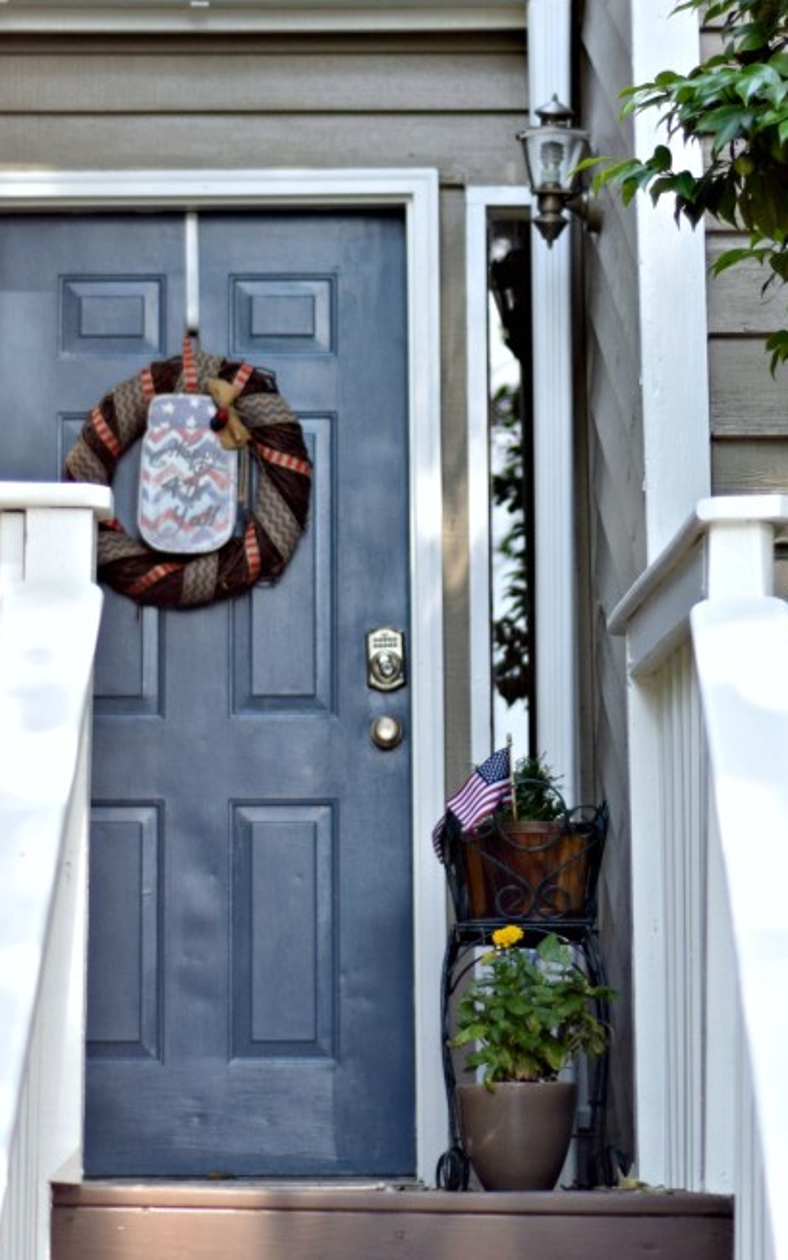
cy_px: 506
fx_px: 4120
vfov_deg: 17.4
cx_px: 345
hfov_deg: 10.9
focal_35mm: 120
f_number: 1.8
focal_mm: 50
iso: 400
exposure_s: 1/2500
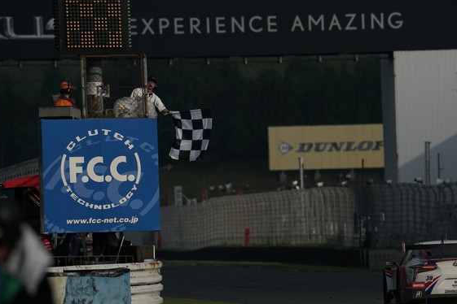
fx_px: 8149
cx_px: 282
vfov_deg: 2.1
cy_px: 175
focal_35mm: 642
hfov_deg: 3.2
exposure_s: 1/1600
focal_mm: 500
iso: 200
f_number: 8
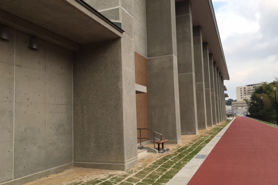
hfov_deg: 60.3
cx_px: 138
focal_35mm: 31
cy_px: 94
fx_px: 239
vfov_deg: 42.3
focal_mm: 4.15
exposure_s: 1/266
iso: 25
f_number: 2.2
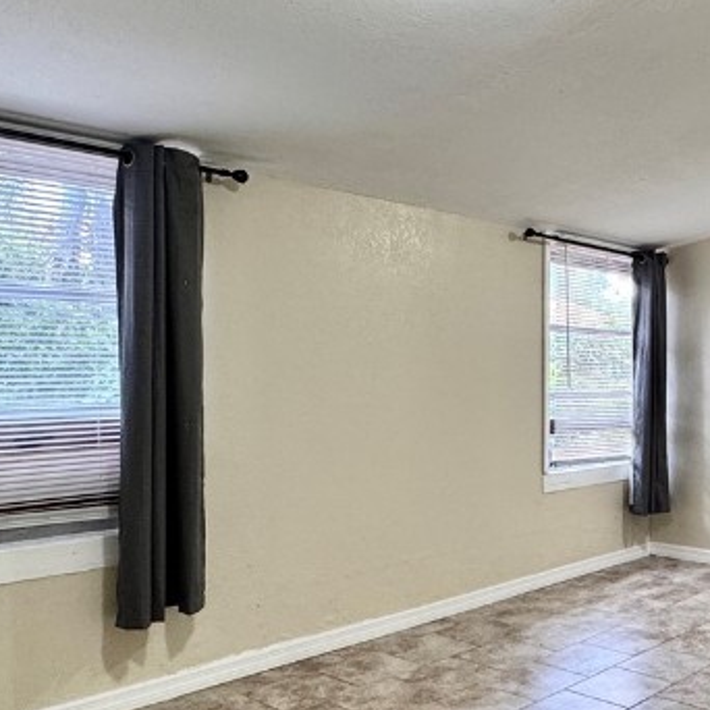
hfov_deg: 41.6
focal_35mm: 37
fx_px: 859
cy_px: 411
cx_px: 631
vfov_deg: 44.8
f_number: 2.2
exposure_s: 1/60
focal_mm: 2.22
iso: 200
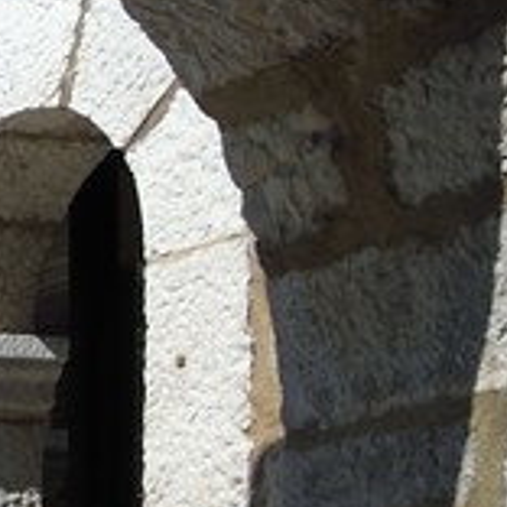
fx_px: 3463
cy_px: 960
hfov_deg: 5.9
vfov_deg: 8.0
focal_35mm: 209
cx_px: -2028
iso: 200
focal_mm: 24
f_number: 14
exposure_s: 1/320
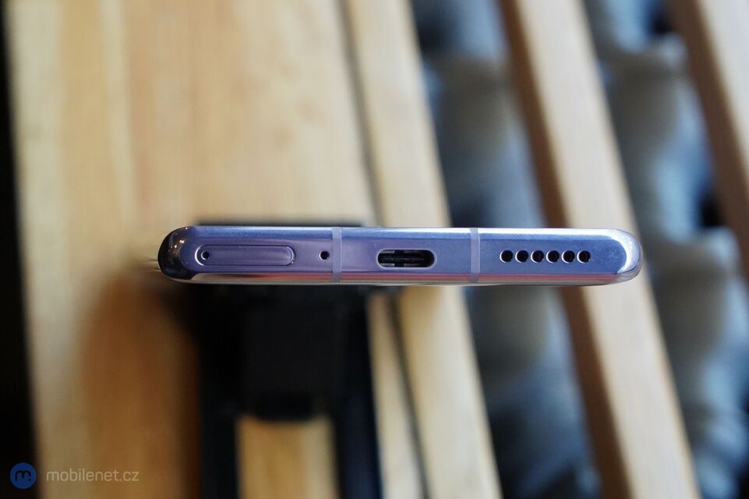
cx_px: 374
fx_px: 1373
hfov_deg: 30.5
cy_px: 250
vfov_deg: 20.6
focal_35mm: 66
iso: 5000
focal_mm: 66
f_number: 7.1
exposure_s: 1/200
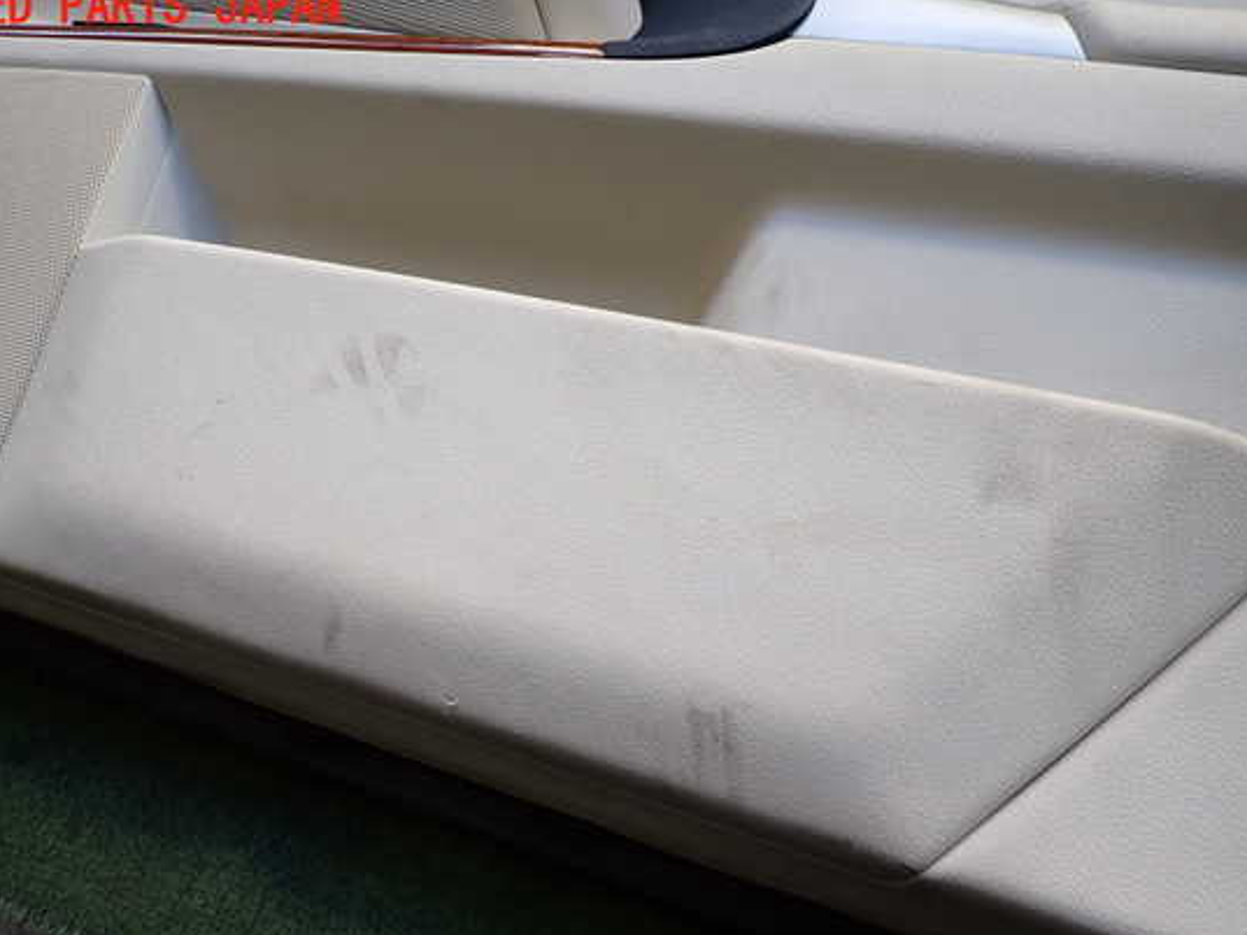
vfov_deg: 49.7
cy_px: 502
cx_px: 617
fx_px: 1009
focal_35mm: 28
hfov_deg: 63.4
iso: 100
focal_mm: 4.5
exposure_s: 1/160
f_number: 2
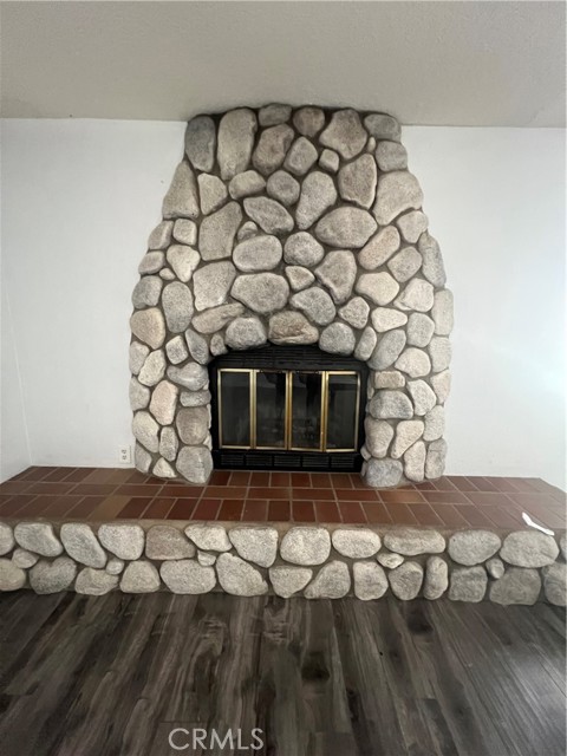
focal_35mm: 13
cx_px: 284
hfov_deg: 89.9
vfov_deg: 106.2
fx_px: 284
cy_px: 378
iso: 1000
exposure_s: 1/43
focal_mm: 1.57
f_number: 1.8
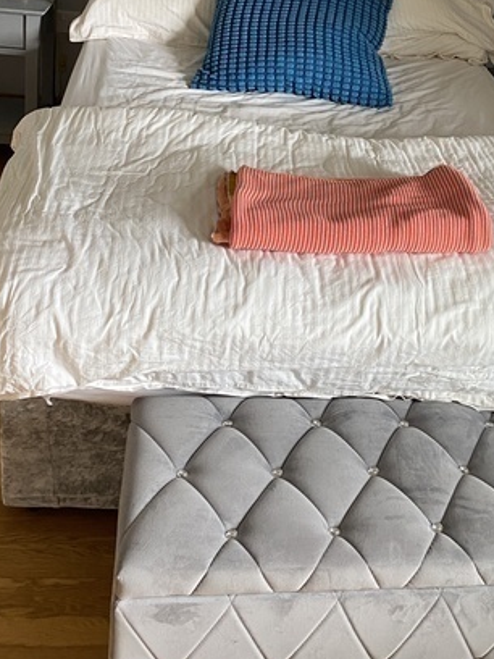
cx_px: 350
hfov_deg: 29.4
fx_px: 932
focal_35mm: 49
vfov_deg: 36.4
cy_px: 63
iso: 160
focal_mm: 4.25
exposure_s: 1/60
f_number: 1.8
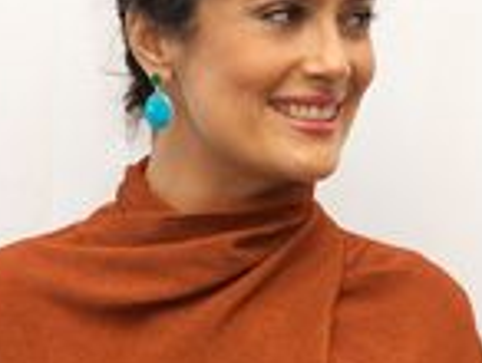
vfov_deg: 4.2
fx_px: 4951
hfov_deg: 5.6
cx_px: 228
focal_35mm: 355
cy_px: 251
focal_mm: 135
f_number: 5.6
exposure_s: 1/60
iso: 800
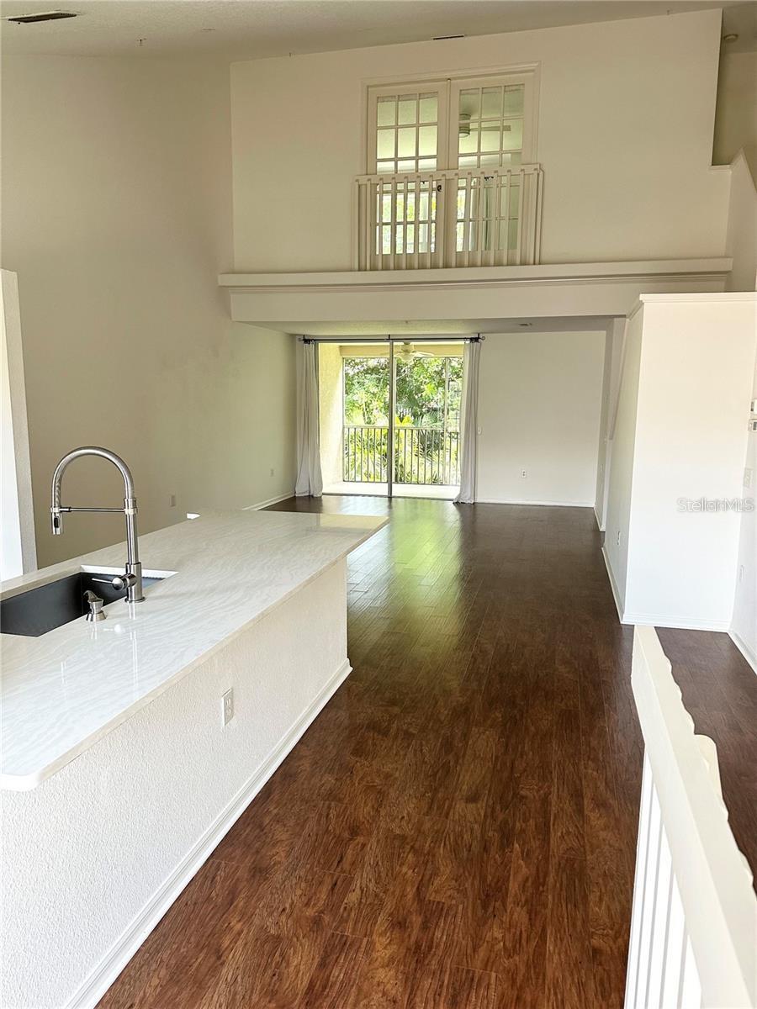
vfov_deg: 71.6
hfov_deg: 56.8
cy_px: 504
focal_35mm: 24
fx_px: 700
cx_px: 378
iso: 200
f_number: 1.78
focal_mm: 6.86
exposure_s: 1/121
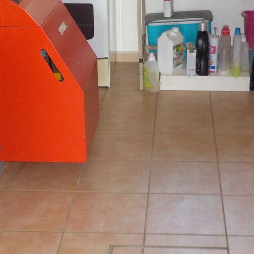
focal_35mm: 76
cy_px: 100
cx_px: 140
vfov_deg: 22.7
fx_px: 631
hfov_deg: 22.8
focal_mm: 4.1
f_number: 3.3
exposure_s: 1/30
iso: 200
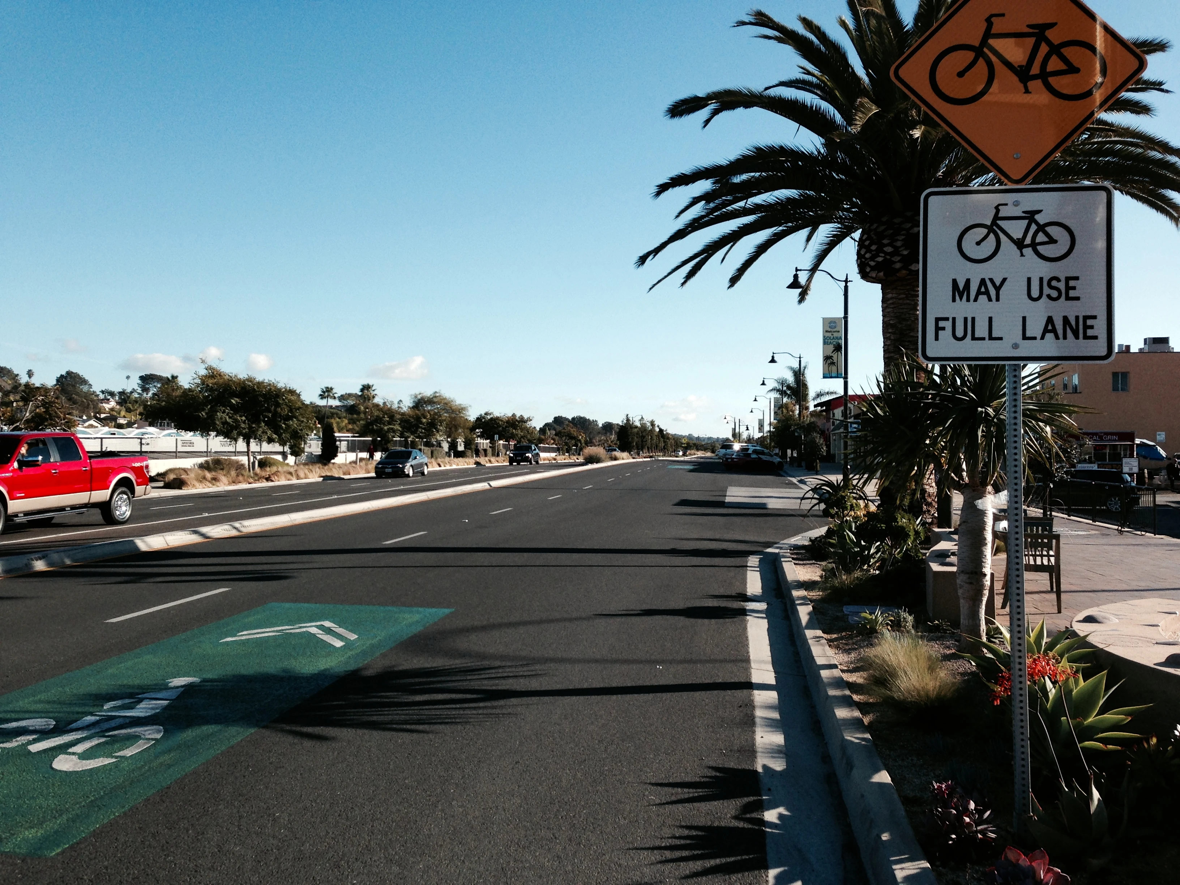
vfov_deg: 42.9
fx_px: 1125
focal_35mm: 33
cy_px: 442
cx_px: 590
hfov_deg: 55.4
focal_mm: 4.12
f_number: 2.4
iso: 50
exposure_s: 1/1391
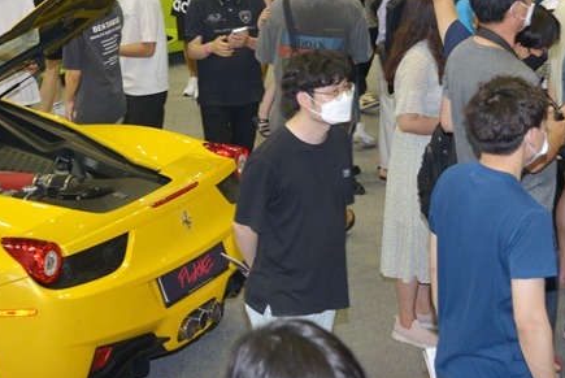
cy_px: -7
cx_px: 181
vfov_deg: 14.8
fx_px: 1430
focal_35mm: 91
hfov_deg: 22.2
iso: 800
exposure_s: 1/50
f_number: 4.5
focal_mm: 44
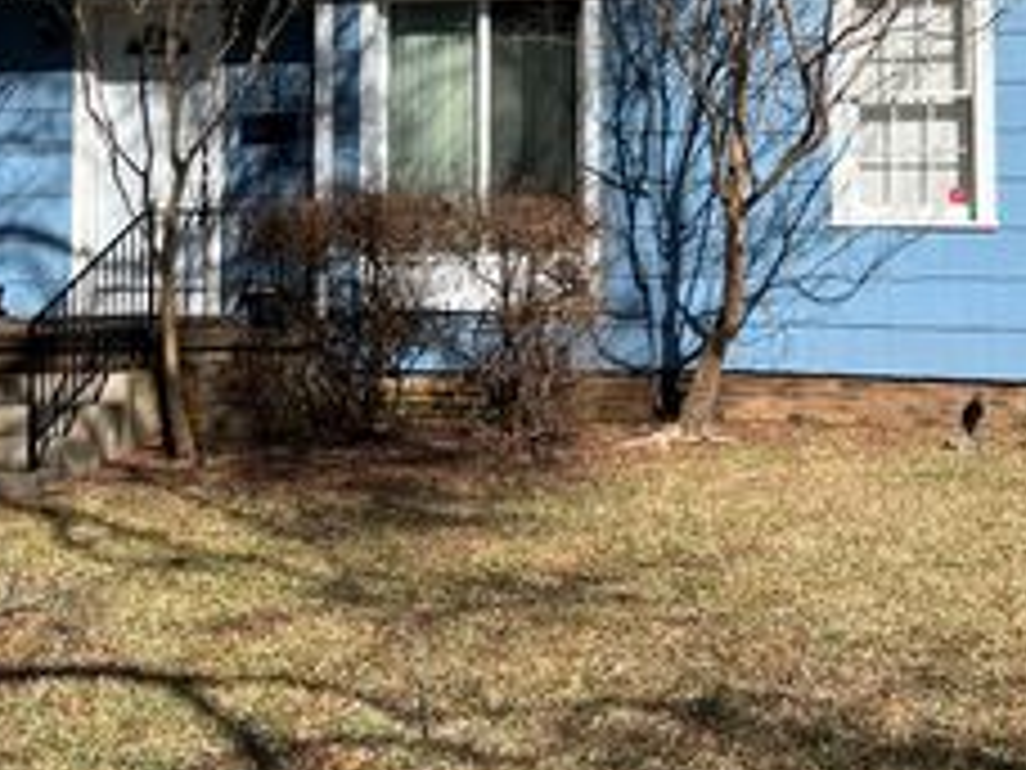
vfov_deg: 25.0
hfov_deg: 33.7
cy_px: 101
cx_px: 621
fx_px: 1689
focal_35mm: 57
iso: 50
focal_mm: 5.7
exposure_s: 1/3704
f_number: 1.5
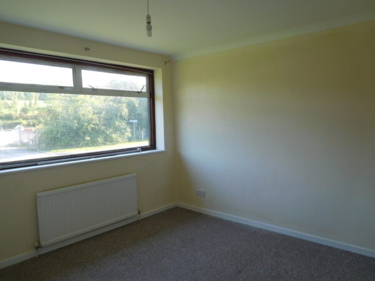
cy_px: 140
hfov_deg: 69.4
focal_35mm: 25
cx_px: 188
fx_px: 271
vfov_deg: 54.9
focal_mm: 4.5
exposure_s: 1/80
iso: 125
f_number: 3.4
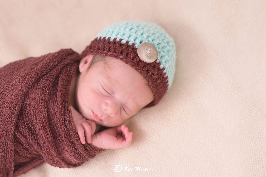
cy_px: 88
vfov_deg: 18.2
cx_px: 133
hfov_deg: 27.0
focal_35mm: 75
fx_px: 554
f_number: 2.2
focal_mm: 50
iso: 100
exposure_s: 1/200
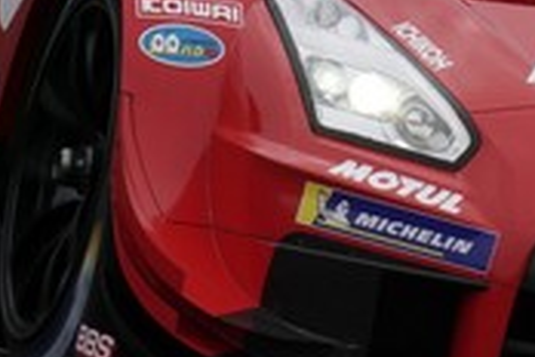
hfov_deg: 0.8
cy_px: -37
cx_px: 593
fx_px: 36912
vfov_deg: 0.6
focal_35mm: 2484
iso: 200
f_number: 6.3
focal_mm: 600
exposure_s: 1/640
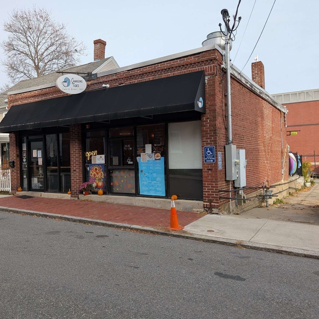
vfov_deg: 55.6
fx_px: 302
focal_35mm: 29
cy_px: 161
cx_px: 118
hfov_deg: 54.9
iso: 22
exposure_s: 1/546
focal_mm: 6.9
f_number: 1.68
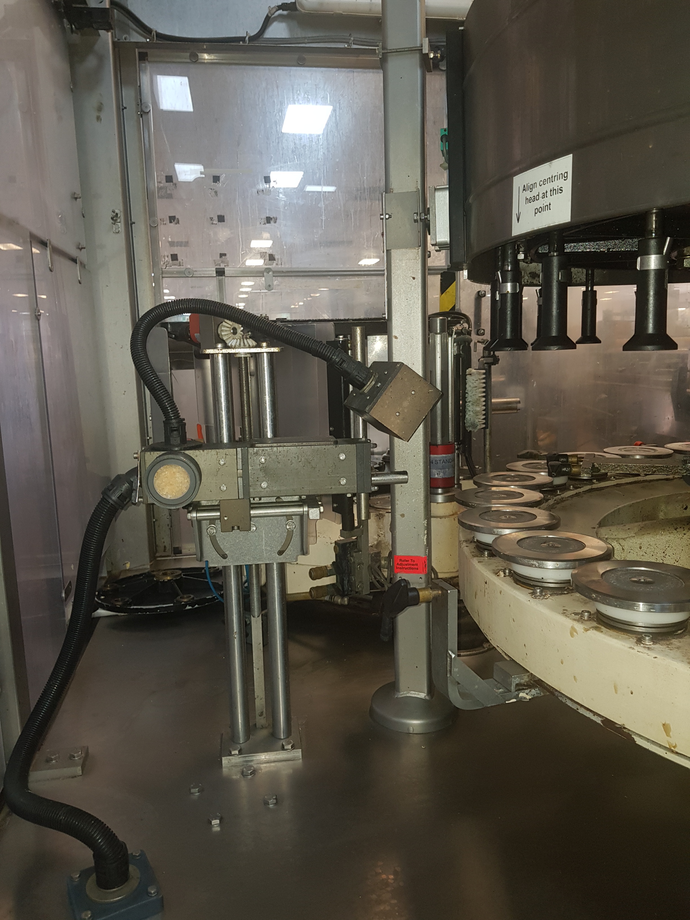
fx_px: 691
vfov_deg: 67.3
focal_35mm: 26
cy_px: 460
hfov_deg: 53.1
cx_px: 345
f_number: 1.7
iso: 100
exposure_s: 1/25
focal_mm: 4.3
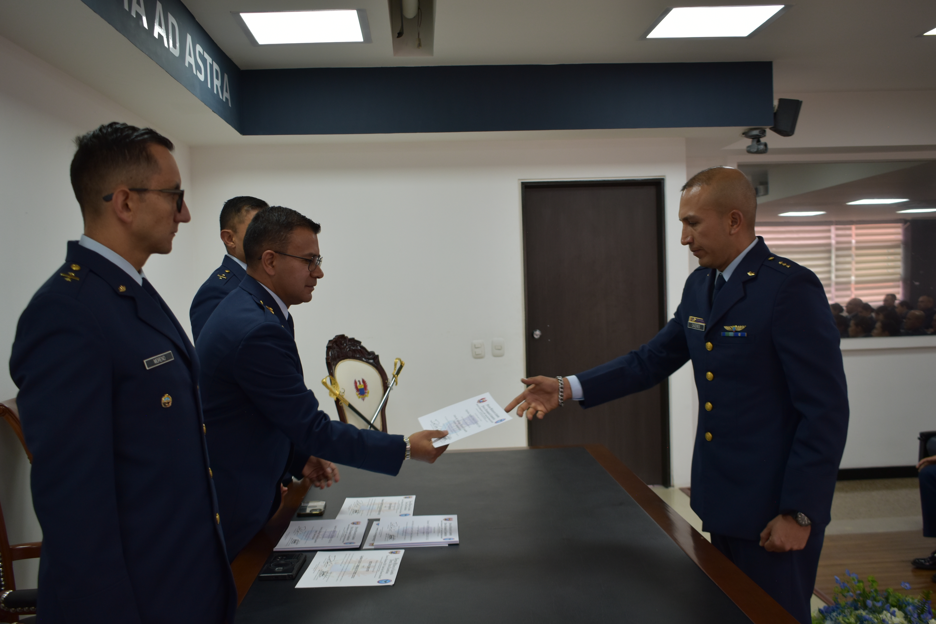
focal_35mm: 36
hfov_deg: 53.1
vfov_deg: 36.9
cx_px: 468
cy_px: 312
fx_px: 936
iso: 360
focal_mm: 24
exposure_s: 1/60
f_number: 4
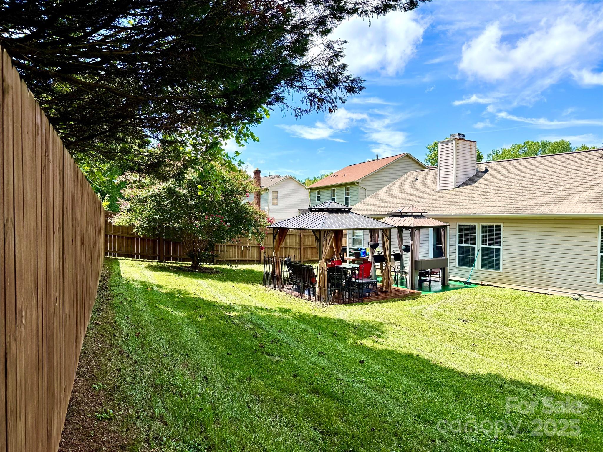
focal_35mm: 24
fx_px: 418
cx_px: 302
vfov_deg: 56.8
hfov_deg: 71.6
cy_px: 226
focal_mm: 6.76
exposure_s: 1/2710
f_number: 1.78
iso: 80
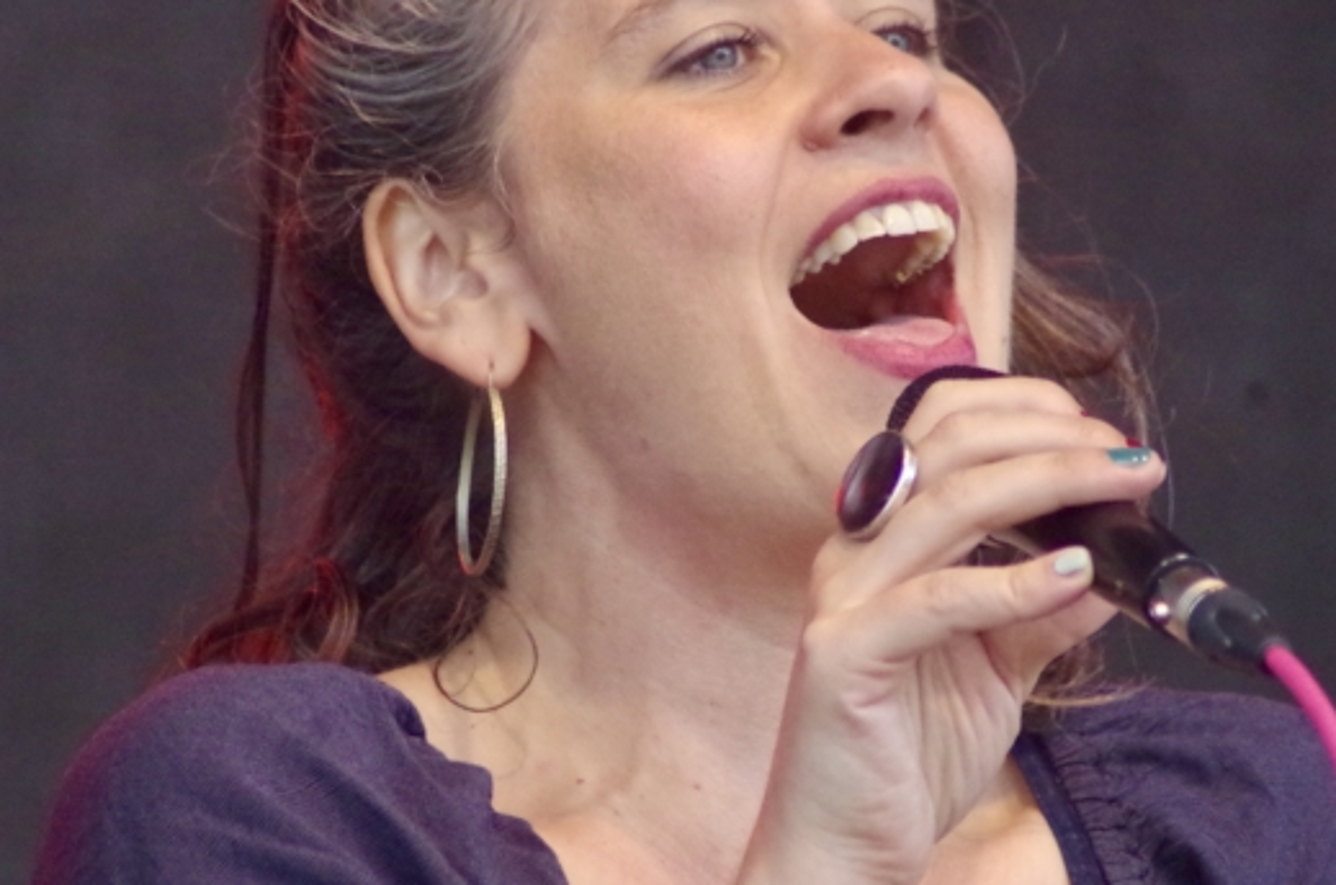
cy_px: 436
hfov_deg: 3.4
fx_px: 22633
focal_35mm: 611
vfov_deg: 2.2
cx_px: 738
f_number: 6.3
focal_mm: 300
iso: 3200
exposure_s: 1/800
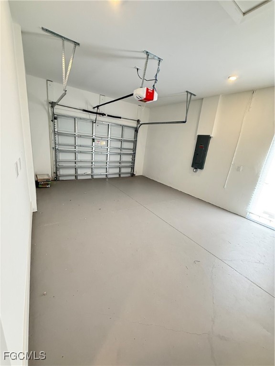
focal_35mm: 14
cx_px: 138
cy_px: 183
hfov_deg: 85.7
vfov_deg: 102.1
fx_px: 148
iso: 250
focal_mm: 2.22
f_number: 2.2
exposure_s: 1/60
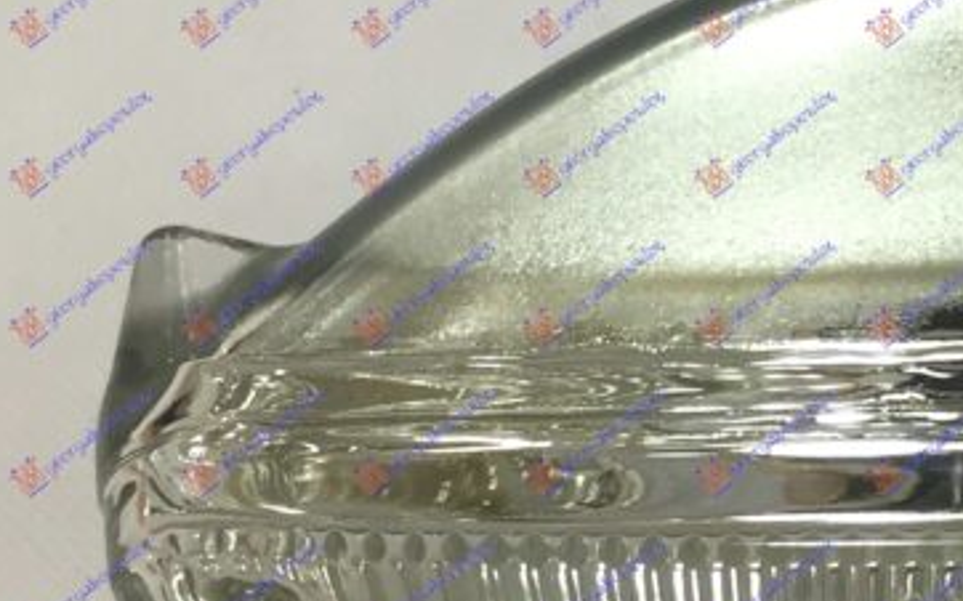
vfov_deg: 12.8
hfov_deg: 20.1
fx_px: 2676
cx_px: 817
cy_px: 287
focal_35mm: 102
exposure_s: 1/33
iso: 80
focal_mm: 4.15
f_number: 2.2
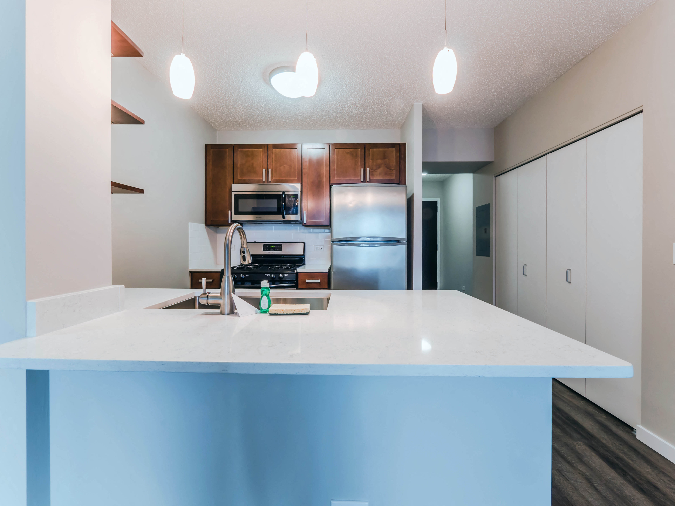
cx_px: 338
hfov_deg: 102.1
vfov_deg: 85.7
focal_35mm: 14
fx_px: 273
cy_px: 253
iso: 200
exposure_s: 1/3
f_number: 9
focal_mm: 7
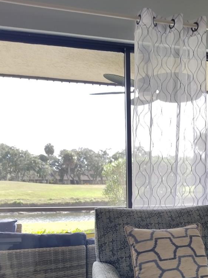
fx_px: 337
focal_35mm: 42
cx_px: 161
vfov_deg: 43.1
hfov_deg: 33.5
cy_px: 214
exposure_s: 1/297
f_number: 1.7
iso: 50
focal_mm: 4.3
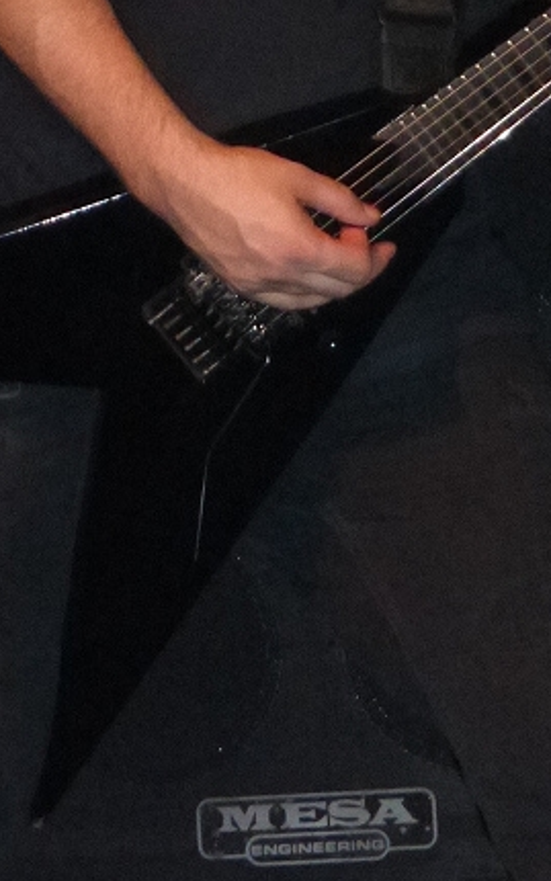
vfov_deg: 10.0
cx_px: 320
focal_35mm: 207
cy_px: -197
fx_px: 4970
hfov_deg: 6.3
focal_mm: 12.5
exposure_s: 1/60
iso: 1000
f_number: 5
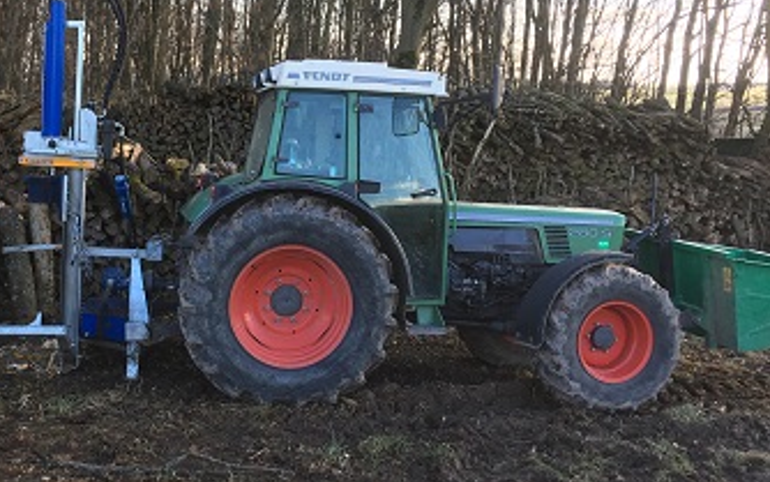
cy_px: 220
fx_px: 966
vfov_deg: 28.0
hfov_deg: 42.8
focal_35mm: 46
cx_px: 249
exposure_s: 1/100
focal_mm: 4.15
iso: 25
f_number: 2.2
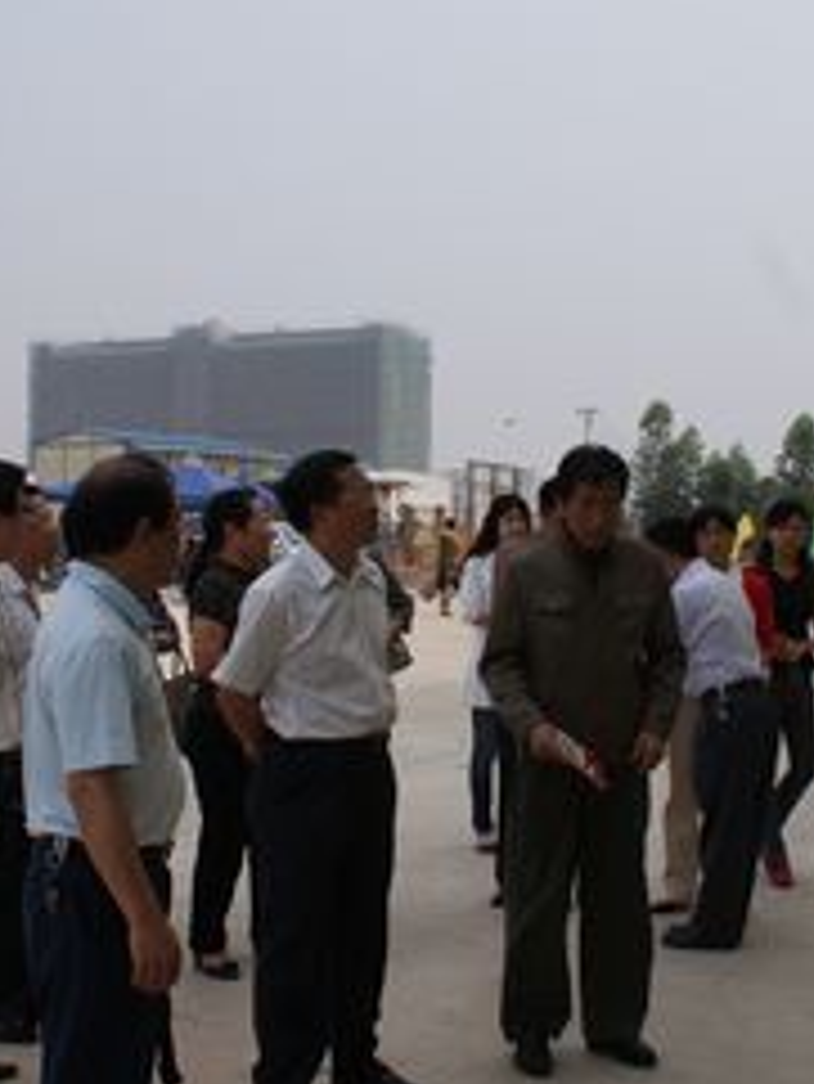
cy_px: 515
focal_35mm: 60
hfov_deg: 24.4
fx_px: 1880
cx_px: 427
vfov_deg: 32.2
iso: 100
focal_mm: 20
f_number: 10
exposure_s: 1/250
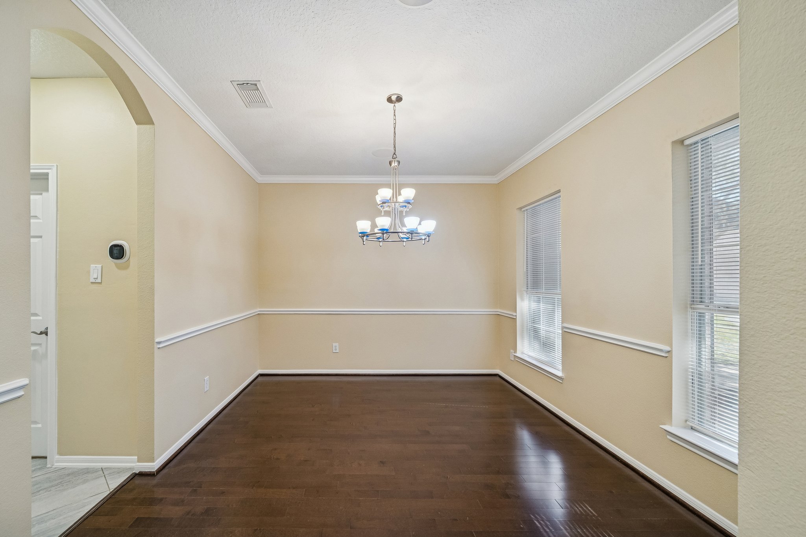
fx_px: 291
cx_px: 403
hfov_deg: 108.3
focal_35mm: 13
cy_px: 268
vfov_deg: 85.4
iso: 640
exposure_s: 1/25
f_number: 8
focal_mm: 13
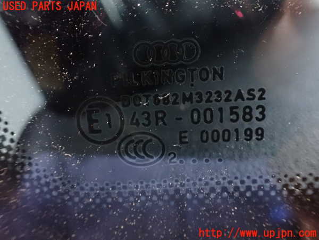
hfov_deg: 60.0
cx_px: 160
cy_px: 120
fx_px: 276
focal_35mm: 30
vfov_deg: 46.8
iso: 1600
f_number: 2.3
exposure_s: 1/20
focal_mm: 5.4
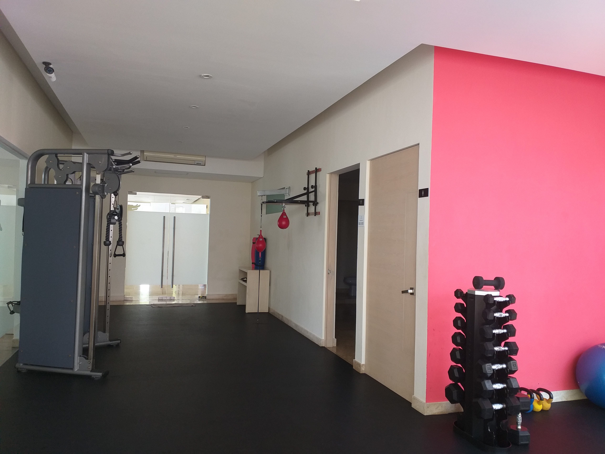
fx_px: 454
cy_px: 227
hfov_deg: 67.3
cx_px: 302
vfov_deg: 53.1
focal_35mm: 26
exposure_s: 1/60
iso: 50
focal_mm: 3.93
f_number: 1.7
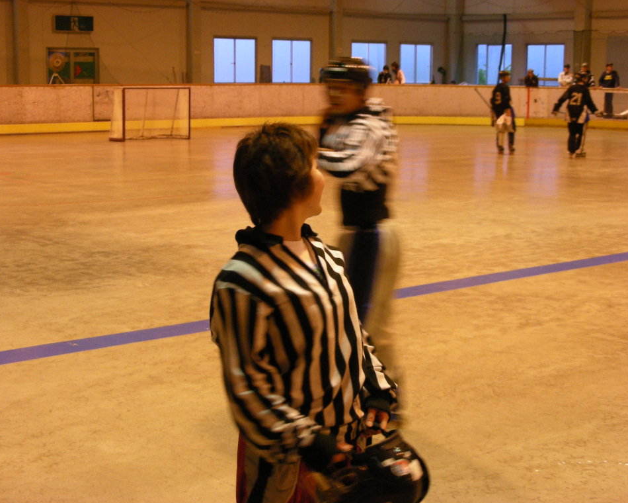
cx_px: 312
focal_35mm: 61
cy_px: 253
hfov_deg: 31.0
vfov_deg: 25.0
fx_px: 1134
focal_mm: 9.7
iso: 200
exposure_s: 1/27.8
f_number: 3.5
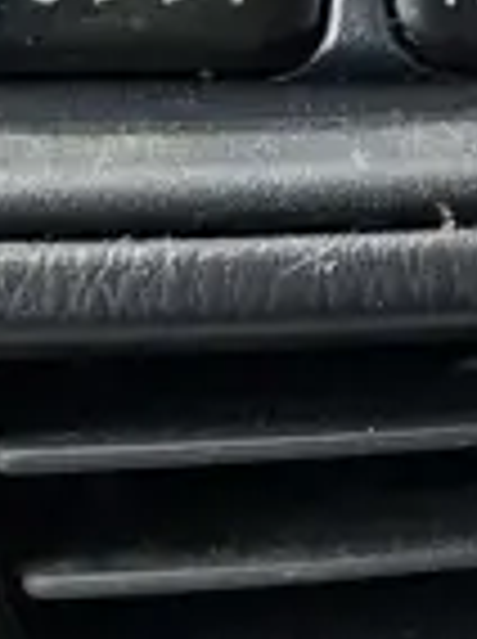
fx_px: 3059
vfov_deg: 11.8
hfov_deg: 7.3
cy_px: -4
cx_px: 1683
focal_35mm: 166
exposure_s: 1/227
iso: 50
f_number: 1.8
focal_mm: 5.54
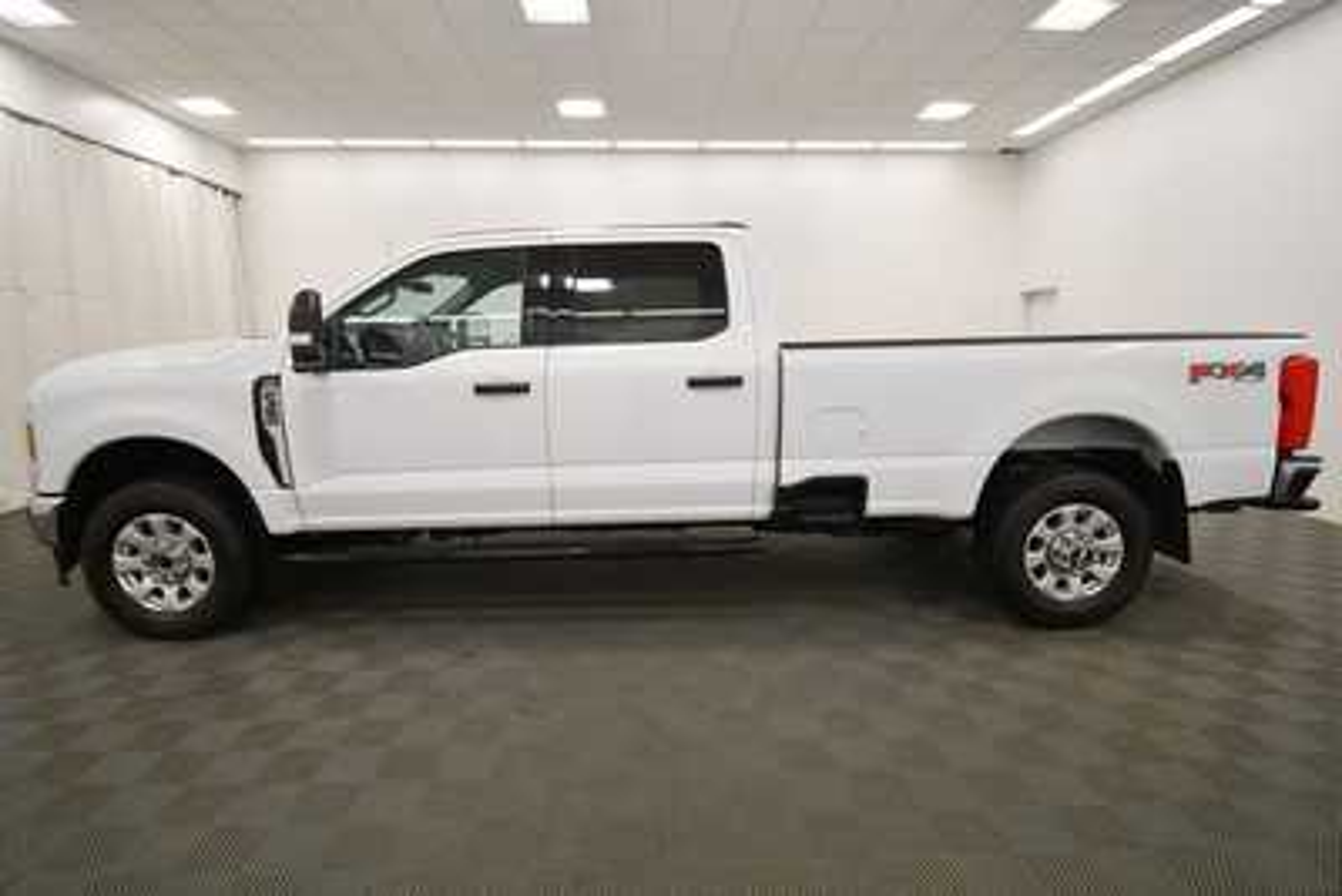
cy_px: 448
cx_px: 671
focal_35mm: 18
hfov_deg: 90.0
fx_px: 671
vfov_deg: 67.4
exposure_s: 1/250
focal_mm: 12
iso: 720
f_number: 4.8
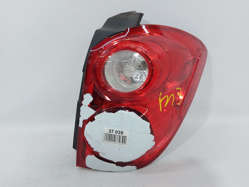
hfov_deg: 71.6
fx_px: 173
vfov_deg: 56.8
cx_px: 124
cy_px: 94
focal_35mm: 24
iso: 40
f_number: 1.8
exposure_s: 1/50
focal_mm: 5.23
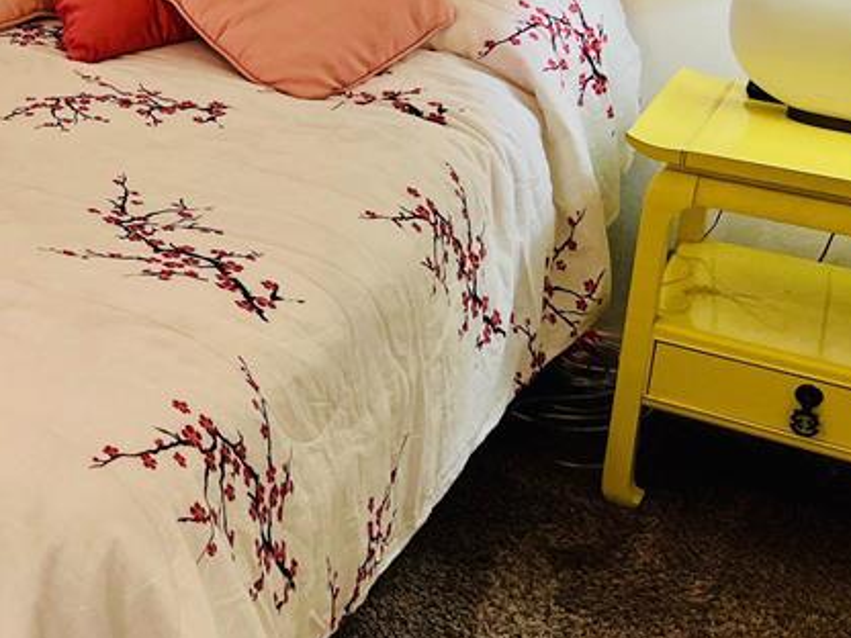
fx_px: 1573
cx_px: -166
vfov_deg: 22.4
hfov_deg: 26.9
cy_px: 61
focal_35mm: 64
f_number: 1.5
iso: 80
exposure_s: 1/120
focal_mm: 5.7
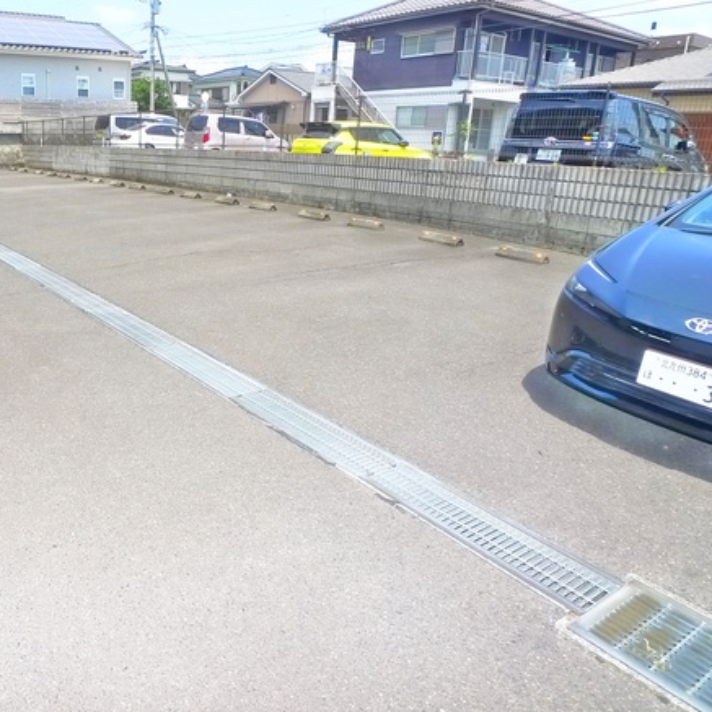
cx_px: 152
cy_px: 349
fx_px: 791
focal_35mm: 34
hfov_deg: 46.2
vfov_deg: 48.4
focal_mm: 5.1
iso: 400
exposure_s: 1/500
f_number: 4
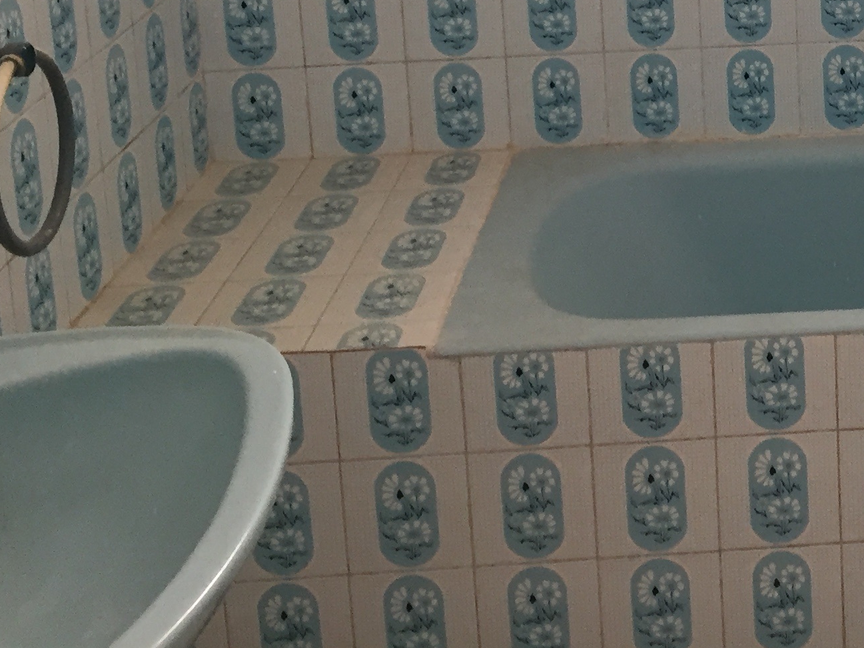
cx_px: 935
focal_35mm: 73
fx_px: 1822
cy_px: -143
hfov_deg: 24.9
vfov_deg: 19.0
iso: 100
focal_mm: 4.15
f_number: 2.2
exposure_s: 1/33
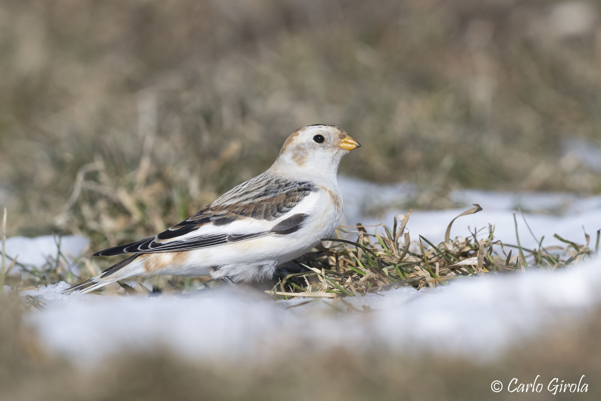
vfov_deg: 1.4
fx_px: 16693
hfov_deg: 2.1
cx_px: 300
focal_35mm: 1000
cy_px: 200
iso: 1400
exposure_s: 1/3200
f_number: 9
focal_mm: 1000
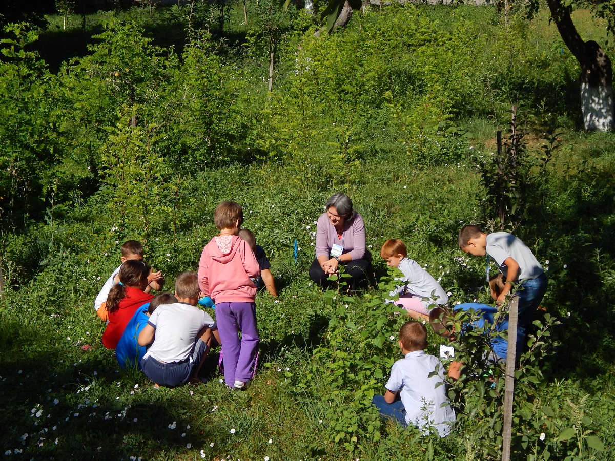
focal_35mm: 76
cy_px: 230
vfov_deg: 19.4
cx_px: 308
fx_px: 1350
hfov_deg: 25.7
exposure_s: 1/1000
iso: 125
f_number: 4.2
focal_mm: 13.5
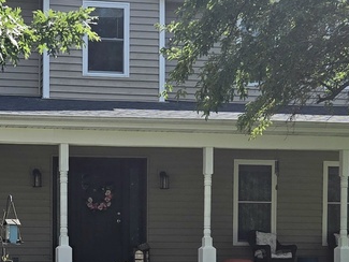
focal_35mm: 102
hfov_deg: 19.1
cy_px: 263
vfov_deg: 14.3
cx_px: 77
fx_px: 1029
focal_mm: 5.4
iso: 25
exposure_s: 1/2000
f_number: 1.8
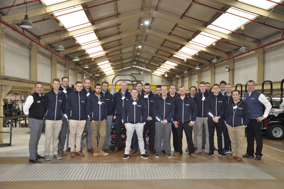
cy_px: 94
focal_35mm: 39
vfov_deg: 34.1
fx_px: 307
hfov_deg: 49.6
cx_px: 142
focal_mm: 26
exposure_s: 1/60
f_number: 4
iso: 400
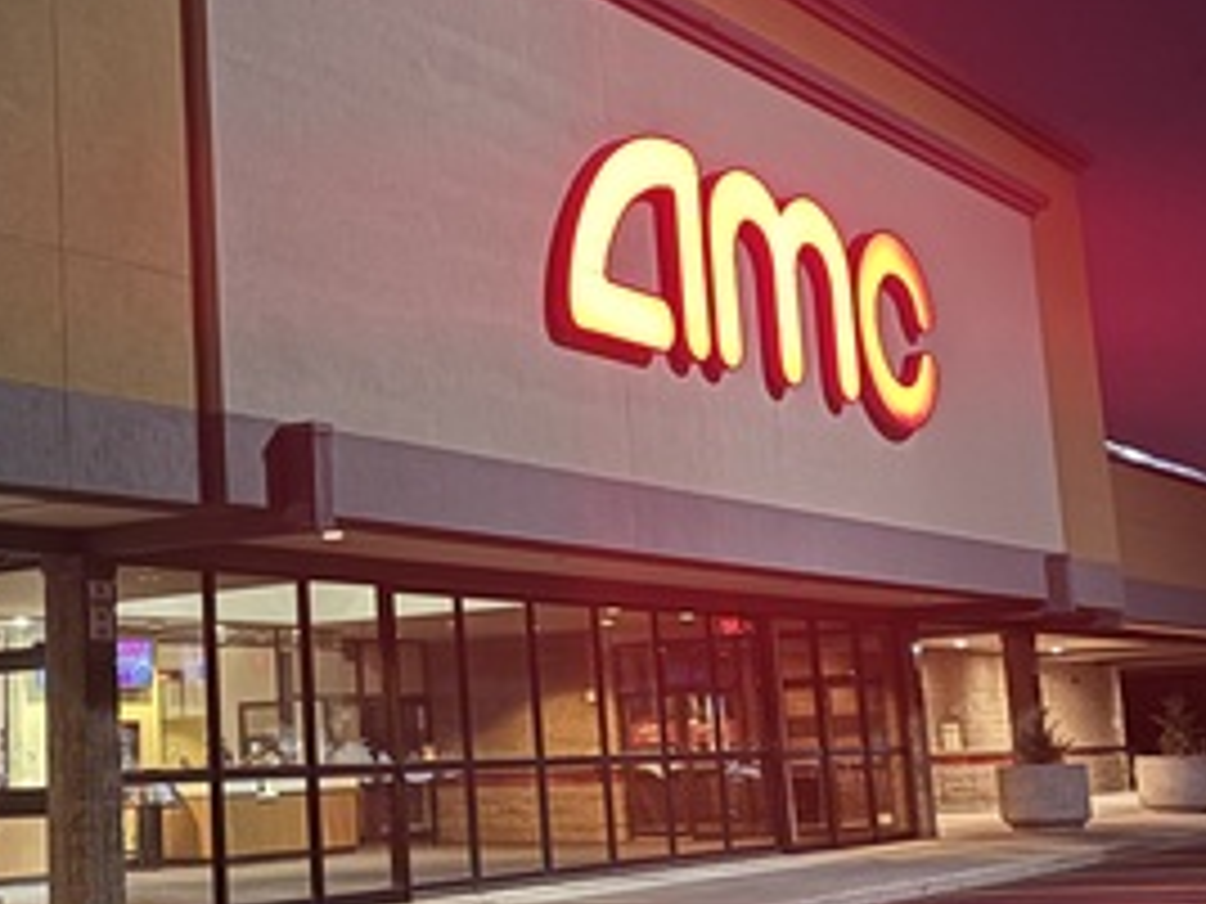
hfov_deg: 30.4
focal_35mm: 62
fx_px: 2160
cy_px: 369
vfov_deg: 23.6
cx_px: 225
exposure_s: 1/9
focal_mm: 5.96
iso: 640
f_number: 1.6
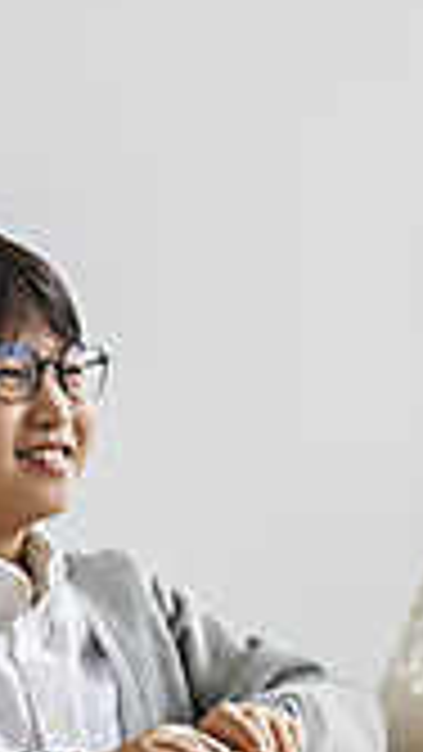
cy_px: 513
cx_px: 965
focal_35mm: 158
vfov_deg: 13.6
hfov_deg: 7.3
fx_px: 3149
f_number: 2.8
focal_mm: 42
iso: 640
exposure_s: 1/250
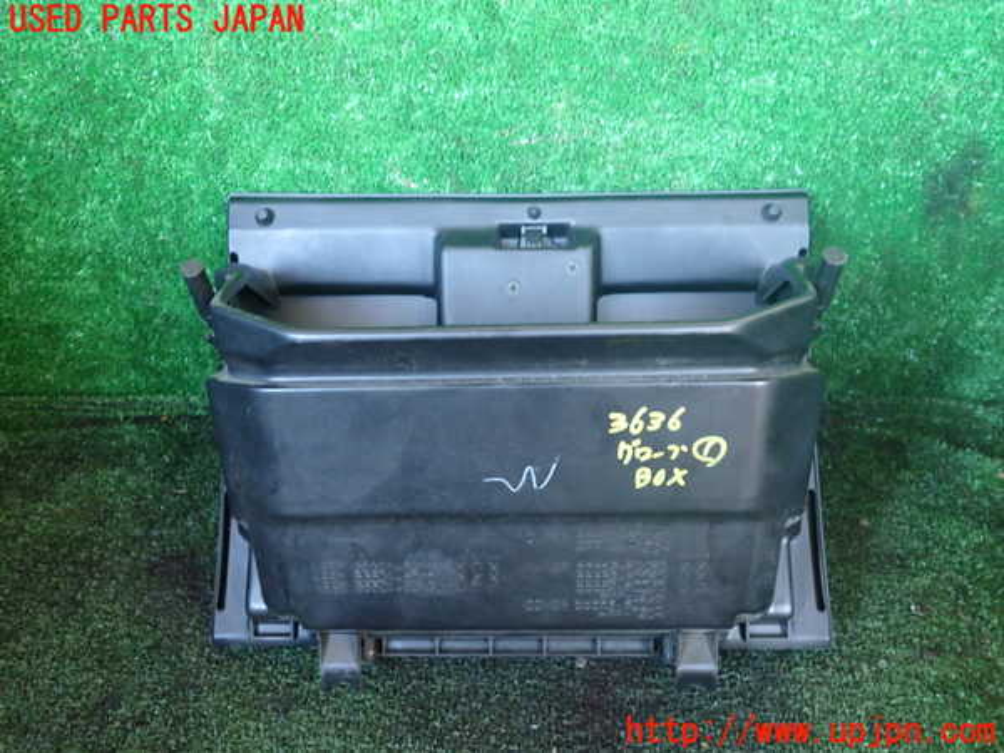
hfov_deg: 60.0
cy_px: 376
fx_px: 870
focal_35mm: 30
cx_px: 502
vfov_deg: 46.8
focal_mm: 5.4
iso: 800
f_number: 2.3
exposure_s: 1/30
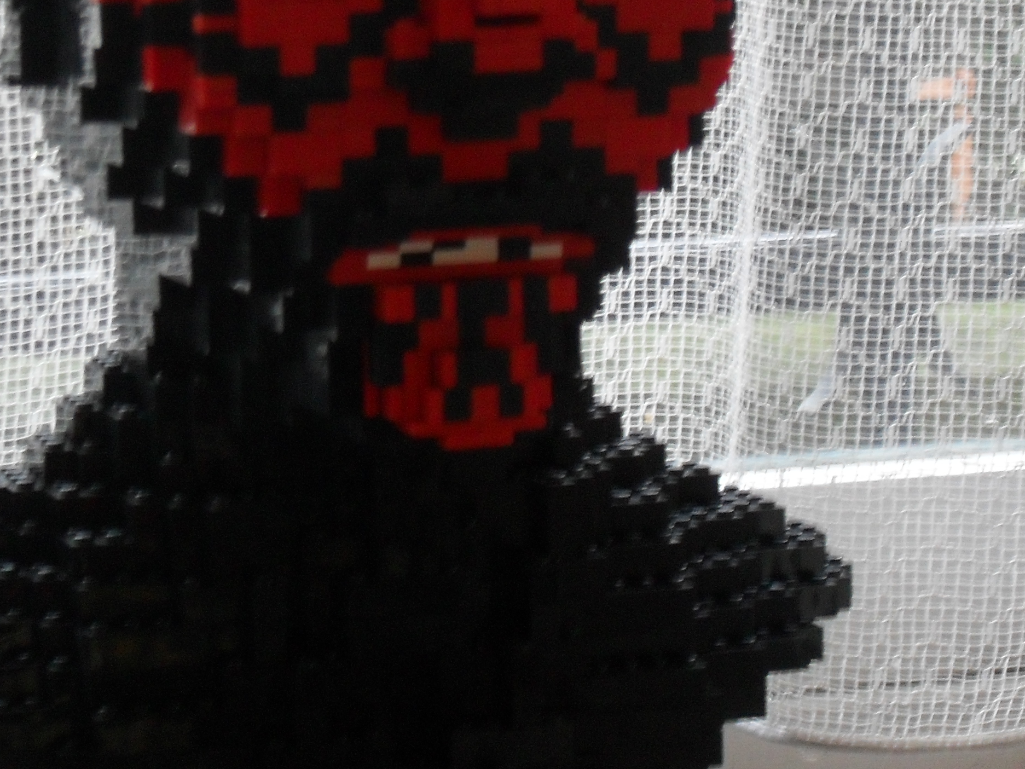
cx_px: 338
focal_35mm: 111
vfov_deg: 13.3
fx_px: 3287
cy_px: 166
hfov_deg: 17.7
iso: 200
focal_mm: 10.1
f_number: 4.3
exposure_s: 1/8
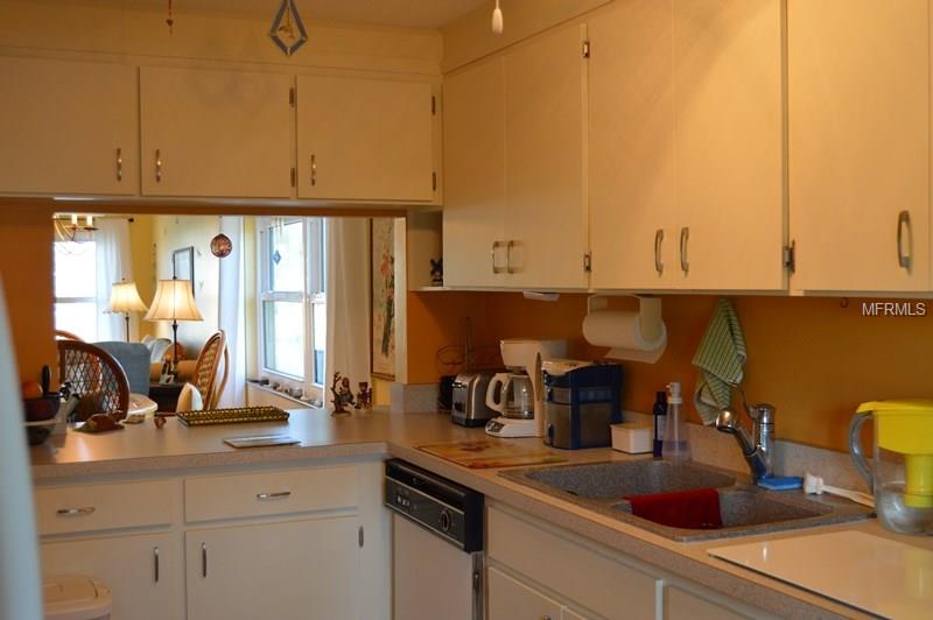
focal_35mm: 39
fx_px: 1010
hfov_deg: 49.6
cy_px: 310
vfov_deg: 34.2
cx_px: 466
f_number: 4
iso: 720
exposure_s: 1/60
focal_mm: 26
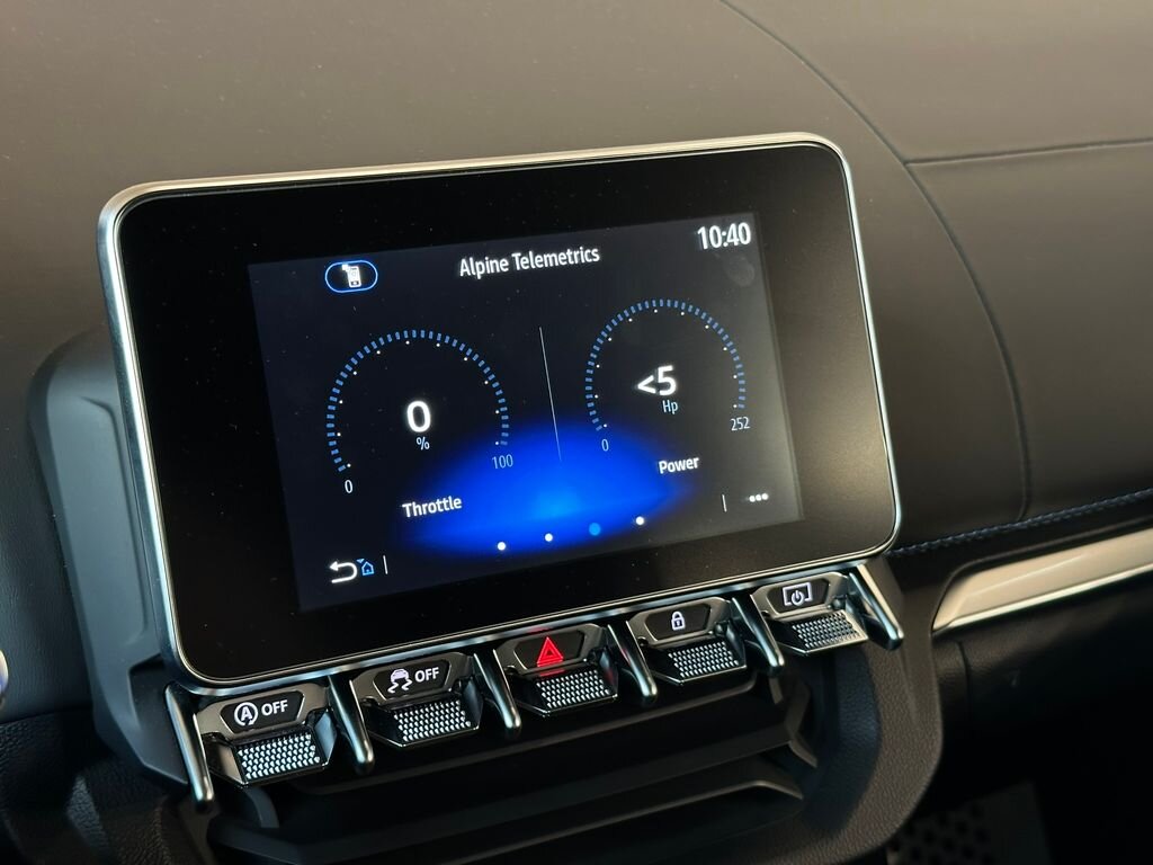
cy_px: 432
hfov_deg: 39.7
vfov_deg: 30.3
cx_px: 576
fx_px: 1599
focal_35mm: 48
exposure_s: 1/50
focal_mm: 6.86
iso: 160
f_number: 1.78
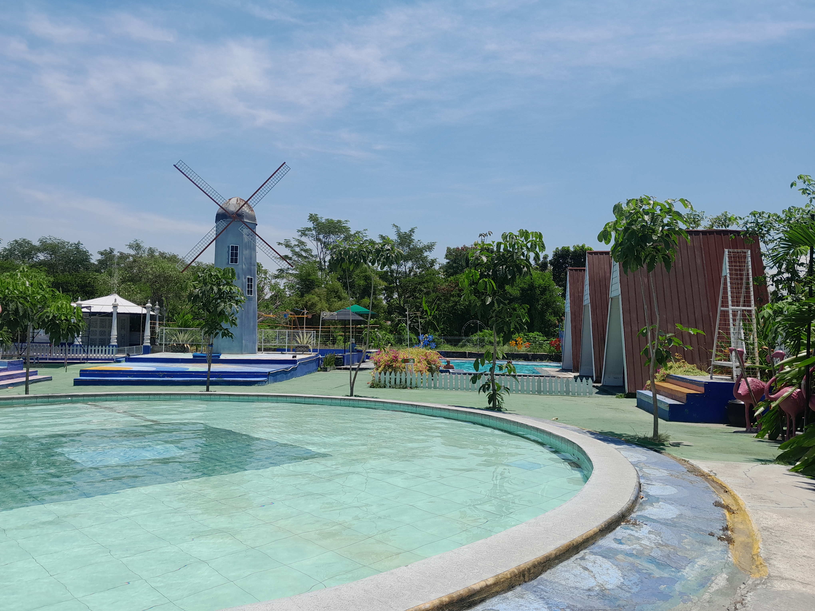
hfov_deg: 65.3
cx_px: 408
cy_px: 306
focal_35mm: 27
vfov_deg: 51.4
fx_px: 636
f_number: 1.8
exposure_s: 1/659
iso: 40
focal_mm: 4
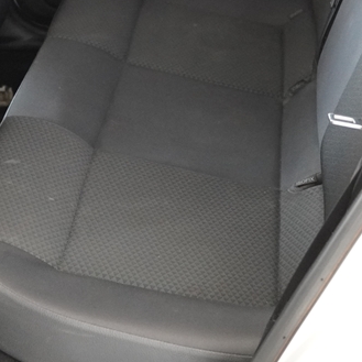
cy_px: 3
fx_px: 1175
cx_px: 122
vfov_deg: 17.1
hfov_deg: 17.5
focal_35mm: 99
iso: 2500
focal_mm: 25
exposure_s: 1/160
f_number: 2.8
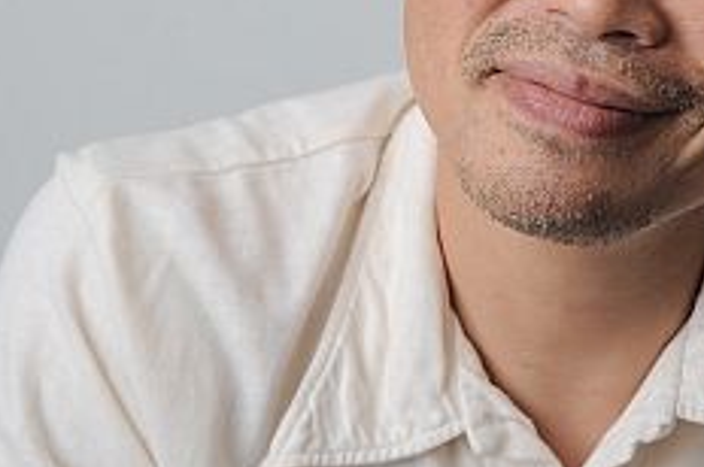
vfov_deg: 5.2
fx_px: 5175
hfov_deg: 7.8
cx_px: 558
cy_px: -5
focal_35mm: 265
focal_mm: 120
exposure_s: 1/160
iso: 200
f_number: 8
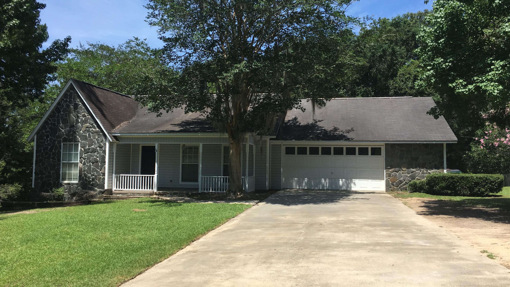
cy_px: 136
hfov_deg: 61.0
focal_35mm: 32
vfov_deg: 36.7
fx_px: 433
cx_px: 257
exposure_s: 1/1451
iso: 25
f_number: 2.2
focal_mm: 4.15
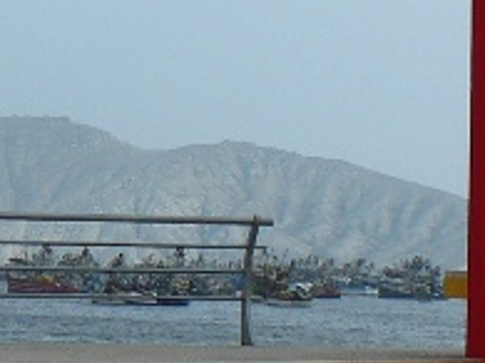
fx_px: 2982
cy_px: 112
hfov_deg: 9.2
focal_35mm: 213
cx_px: 20
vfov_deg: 7.0
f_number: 5.8
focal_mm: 7
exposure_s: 1/500
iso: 80
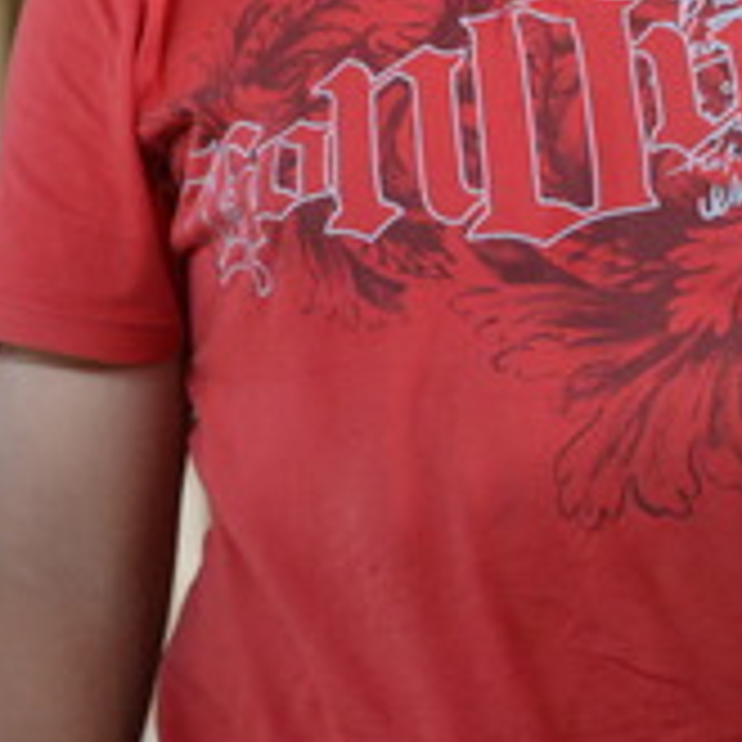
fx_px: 12545
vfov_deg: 3.4
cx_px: 553
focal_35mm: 517
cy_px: -47
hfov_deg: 3.4
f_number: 5.6
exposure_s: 1/50
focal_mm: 135
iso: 3200
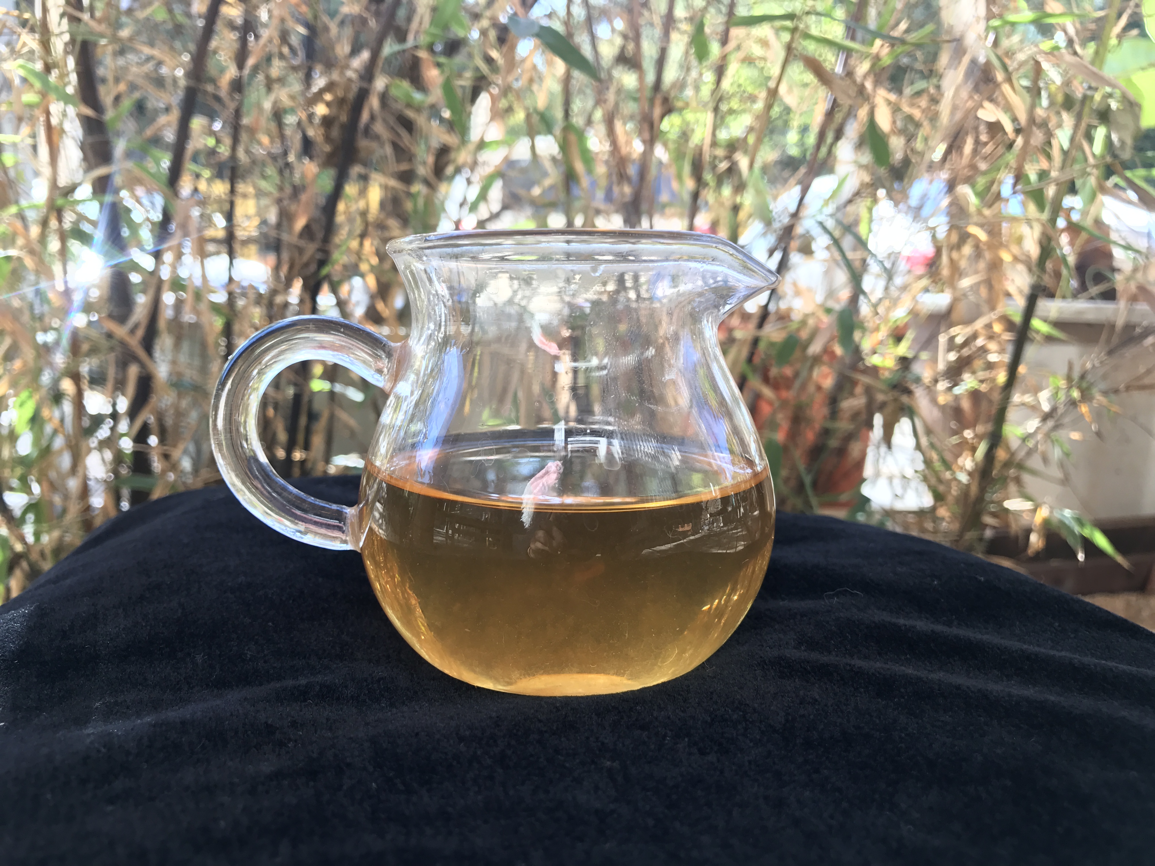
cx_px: 578
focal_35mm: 28
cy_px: 433
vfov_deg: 49.7
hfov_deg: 63.4
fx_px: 934
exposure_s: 1/123
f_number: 1.8
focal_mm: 3.99
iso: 20
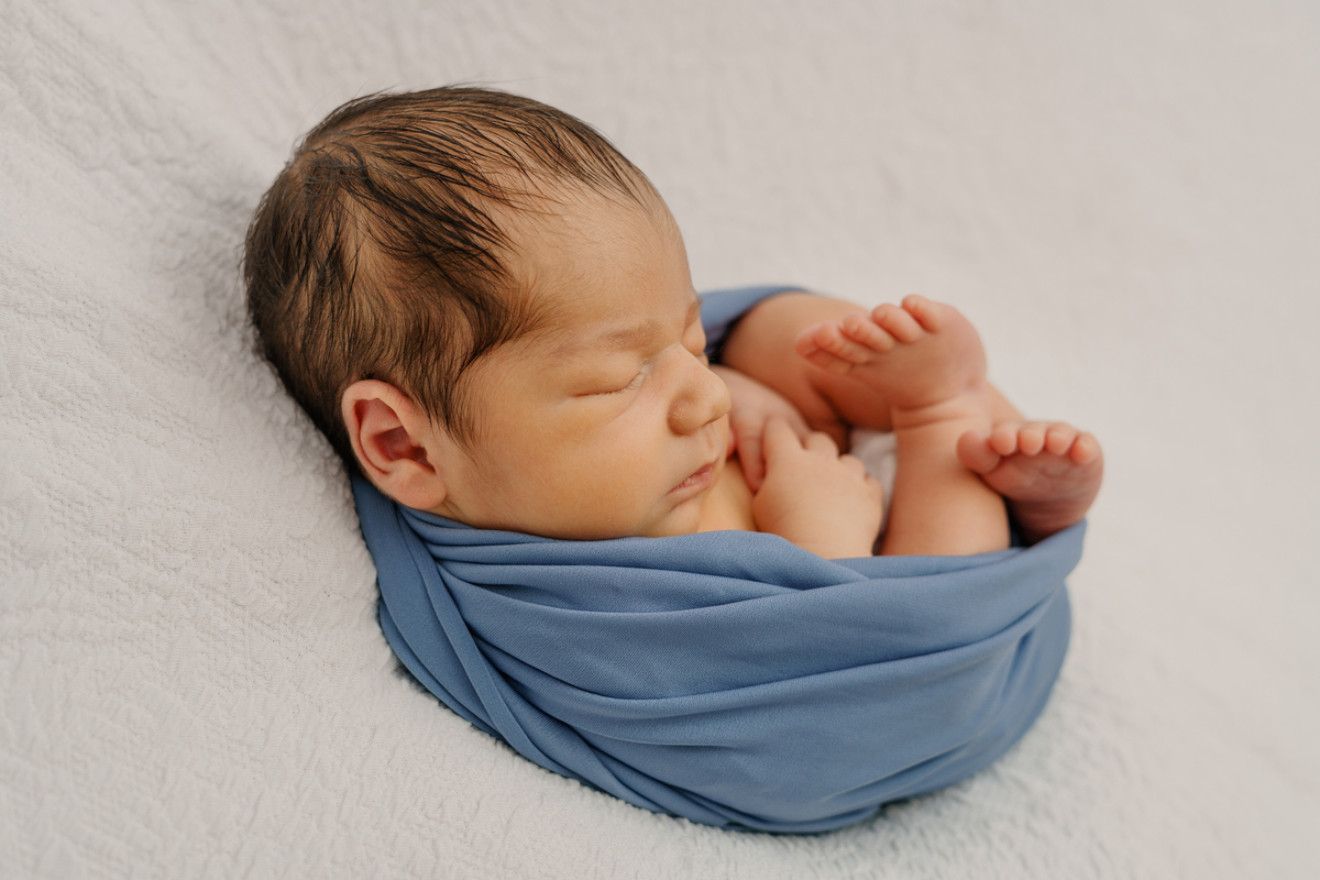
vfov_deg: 27.0
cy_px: 440
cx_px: 660
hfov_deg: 39.6
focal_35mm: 50
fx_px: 1833
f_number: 3.5
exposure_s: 1/200
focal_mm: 50
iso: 320
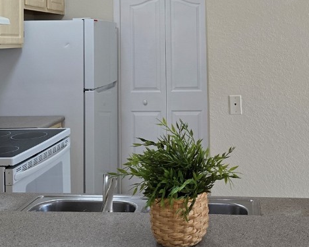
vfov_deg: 29.9
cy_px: 38
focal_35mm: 49
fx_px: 448
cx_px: 196
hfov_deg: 37.8
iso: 160
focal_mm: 6.3
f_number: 1.7
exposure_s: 1/120
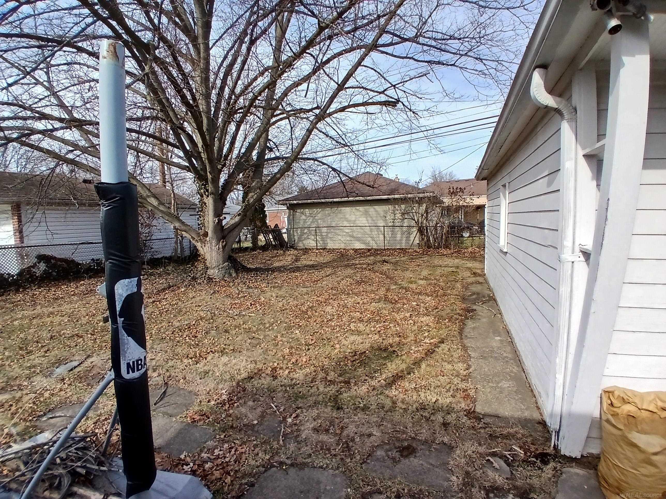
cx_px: 333
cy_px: 250
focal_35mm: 17
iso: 50
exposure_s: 1/967
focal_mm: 1.4
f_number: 2.2
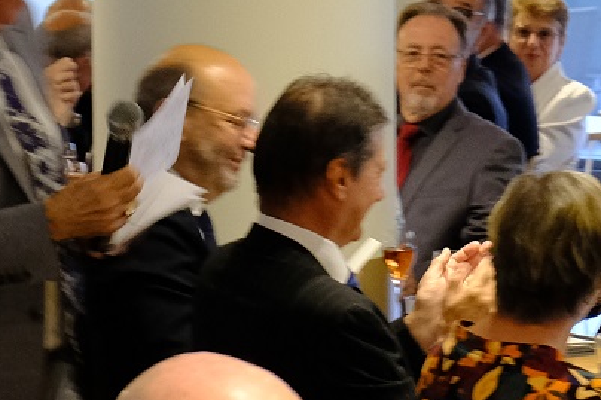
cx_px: 415
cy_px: 202
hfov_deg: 10.5
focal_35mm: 196
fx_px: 3271
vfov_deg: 7.0
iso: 1600
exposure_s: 1/20
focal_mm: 26.6
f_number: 4.2
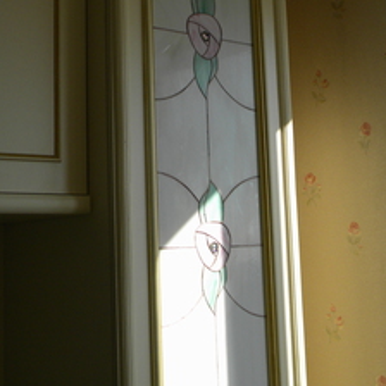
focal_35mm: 64
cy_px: 110
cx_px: 219
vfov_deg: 26.6
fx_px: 807
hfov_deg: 26.9
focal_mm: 6.4
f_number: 3.7
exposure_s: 1/500
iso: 91
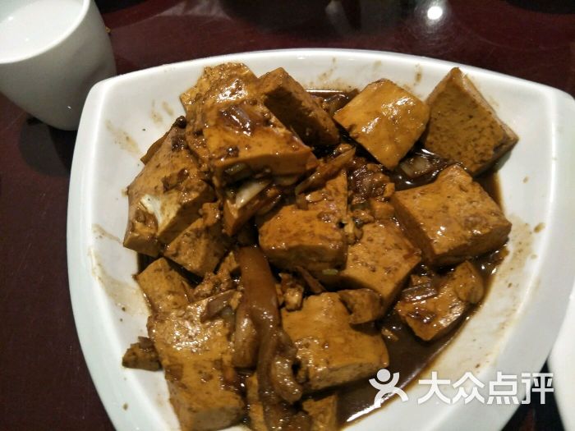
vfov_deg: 56.8
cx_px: 288
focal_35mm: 24
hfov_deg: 71.6
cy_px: 216
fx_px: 399
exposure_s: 1/33
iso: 303
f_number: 1.7
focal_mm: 4.1
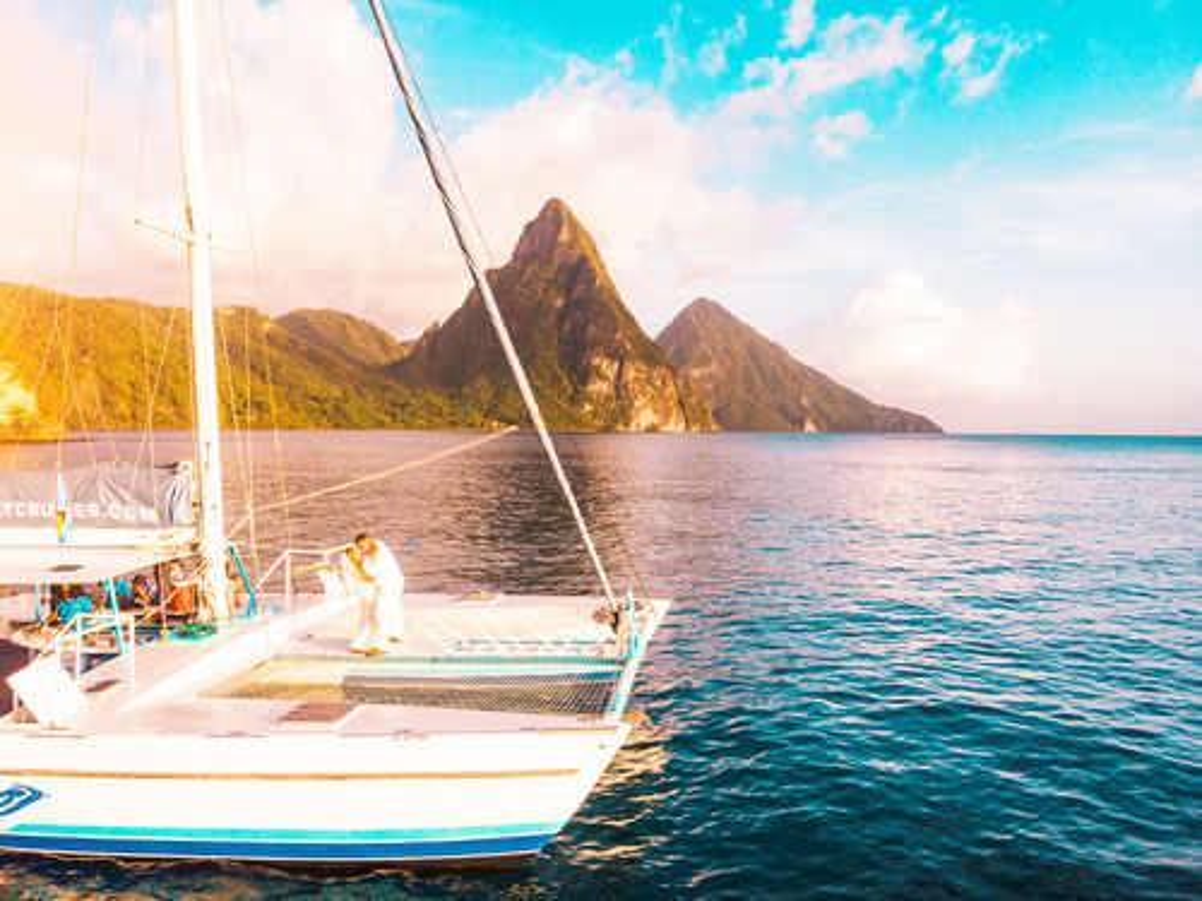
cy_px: 450
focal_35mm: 24
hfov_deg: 71.6
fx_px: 833
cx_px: 601
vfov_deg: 56.8
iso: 100
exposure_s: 1/400
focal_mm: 4.5
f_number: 2.8
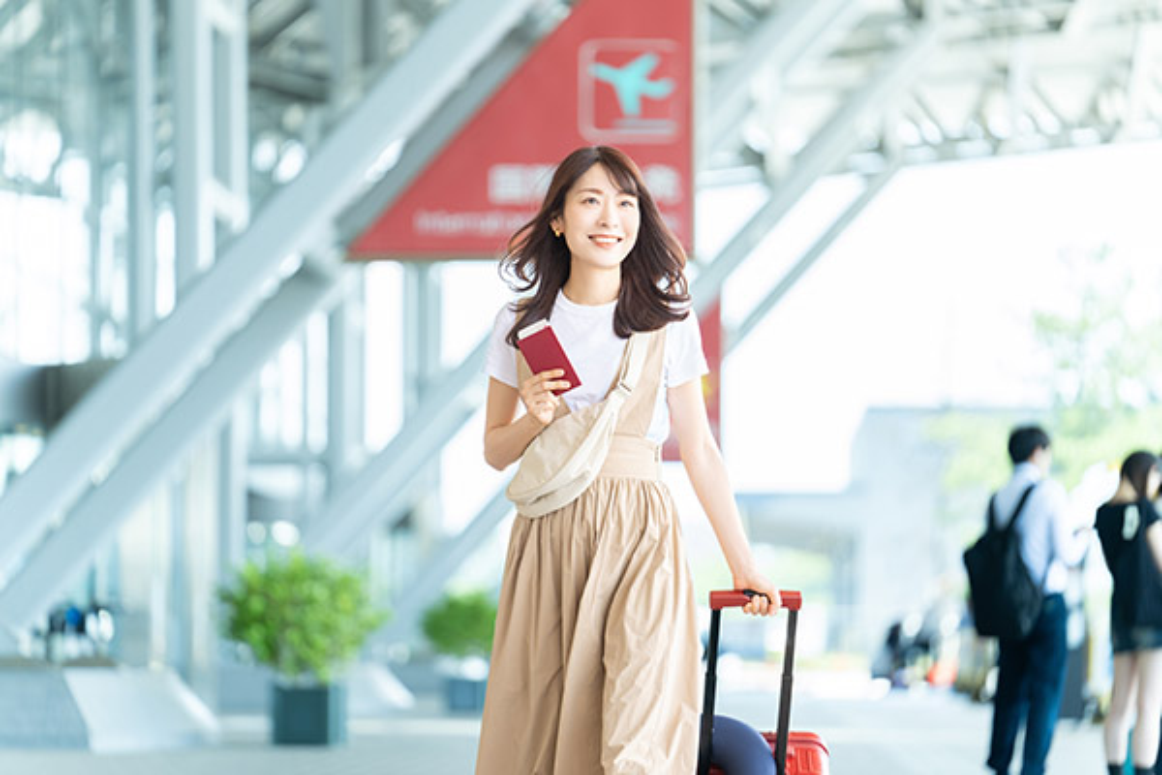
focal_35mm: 144
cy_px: 388
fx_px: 4648
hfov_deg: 14.3
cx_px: 581
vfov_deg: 9.5
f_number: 2.8
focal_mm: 144
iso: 640
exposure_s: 1/800
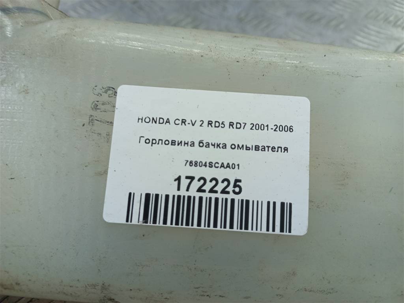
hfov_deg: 69.4
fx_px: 292
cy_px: 152
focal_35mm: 25
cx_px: 202
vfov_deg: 54.9
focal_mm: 4.6
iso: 50
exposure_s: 1/50
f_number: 1.8
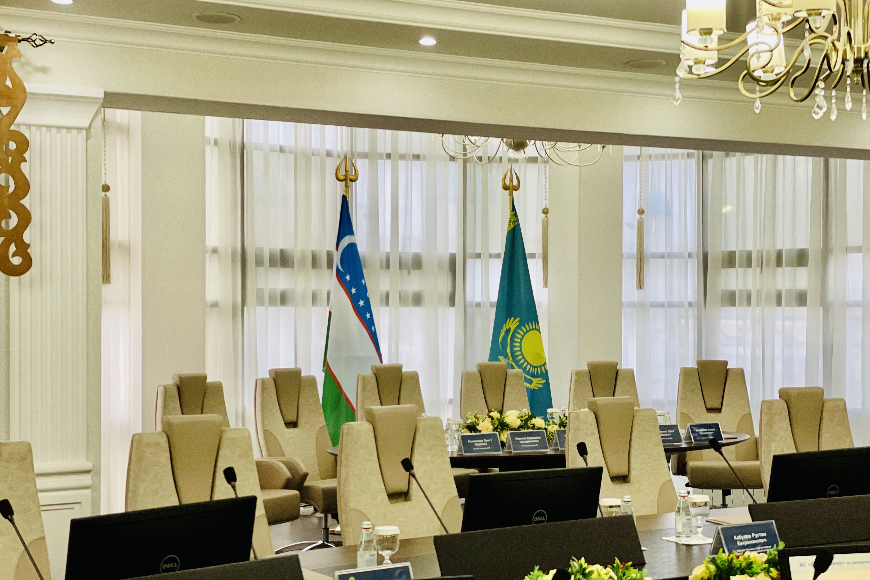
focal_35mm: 55
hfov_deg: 36.2
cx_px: 431
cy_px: 311
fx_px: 1329
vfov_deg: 24.6
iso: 125
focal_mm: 6
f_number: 2
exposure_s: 1/100
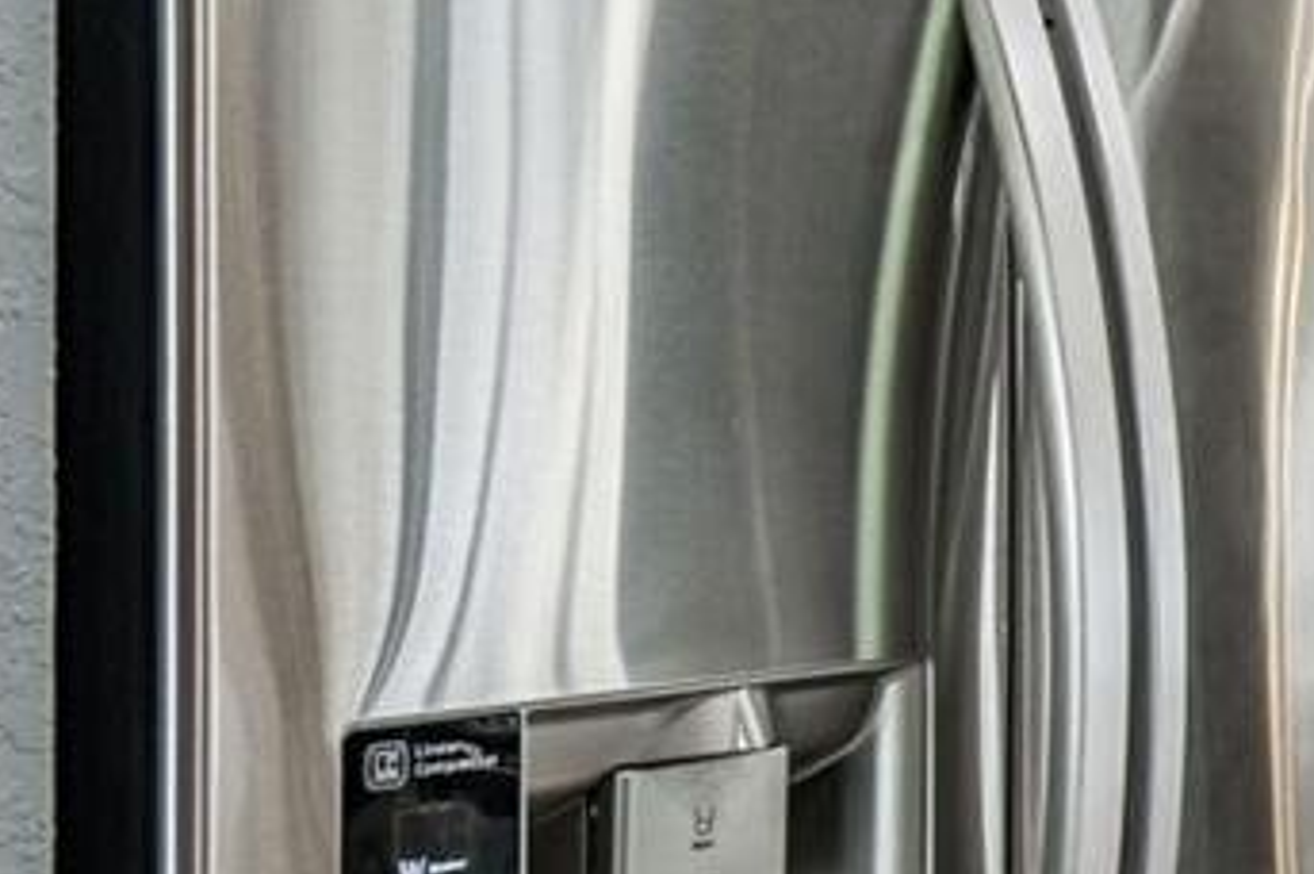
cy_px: 406
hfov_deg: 17.6
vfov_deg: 19.4
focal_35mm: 70
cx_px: 2774
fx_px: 2553
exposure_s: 1/5
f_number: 7.1
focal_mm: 10
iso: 100
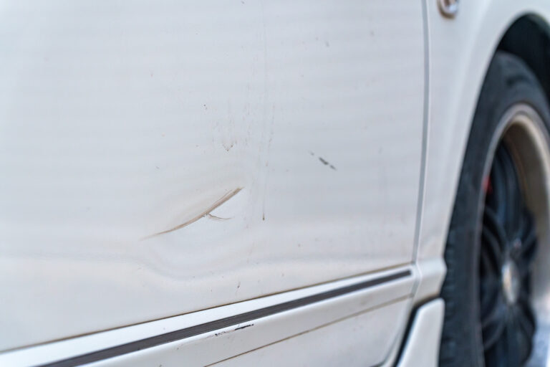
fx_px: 1910
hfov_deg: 16.4
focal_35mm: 125
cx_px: 275
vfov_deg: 11.0
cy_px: 184
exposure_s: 1/125
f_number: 5.6
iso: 640
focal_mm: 125
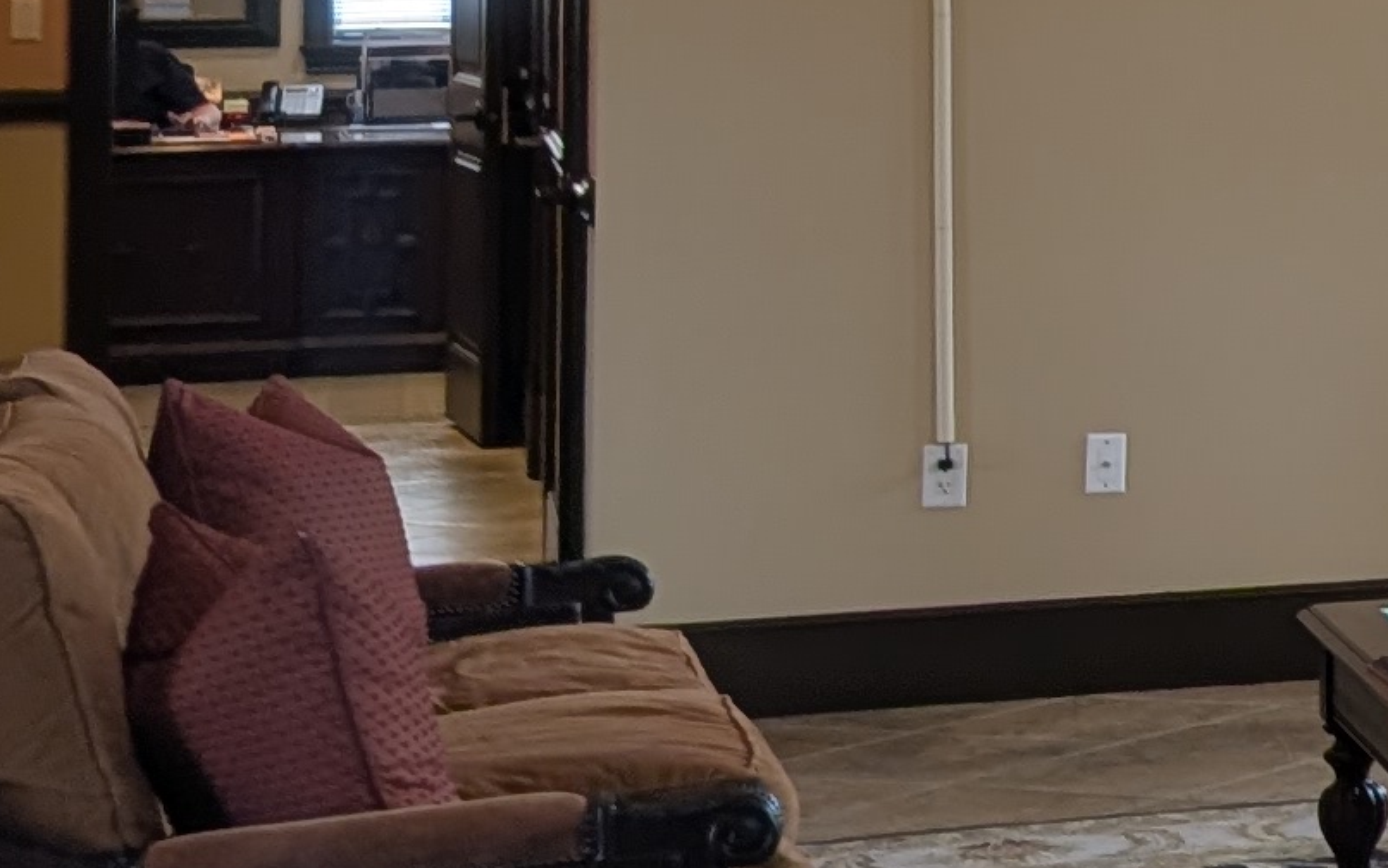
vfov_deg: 10.0
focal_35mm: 129
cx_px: 3033
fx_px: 4880
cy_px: -186
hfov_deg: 13.2
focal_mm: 6.9
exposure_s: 1/30
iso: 20
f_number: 1.68
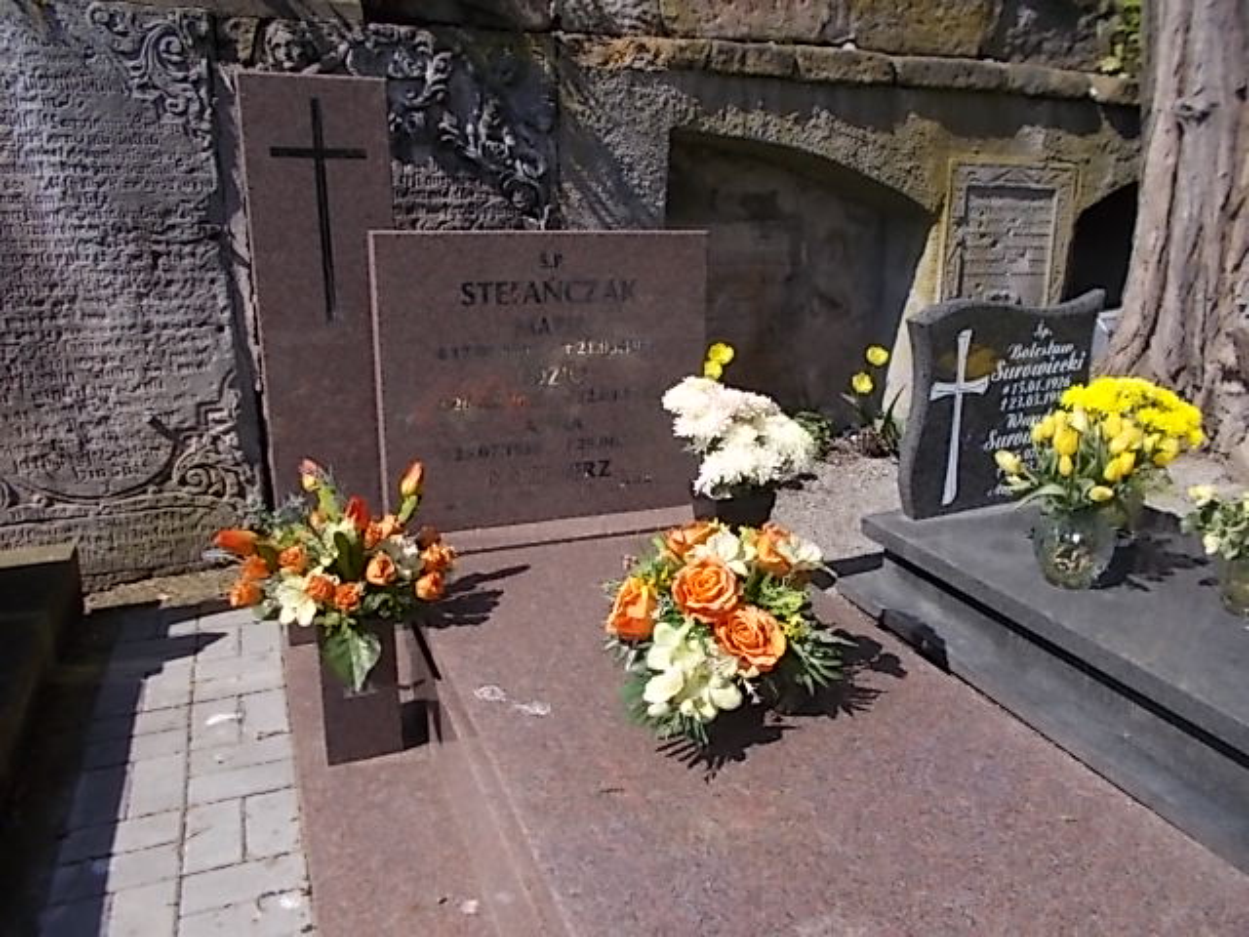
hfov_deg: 67.3
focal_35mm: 26
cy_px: 468
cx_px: 624
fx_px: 938
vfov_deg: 53.1
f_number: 8
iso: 80
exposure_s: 1/160
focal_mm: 4.6
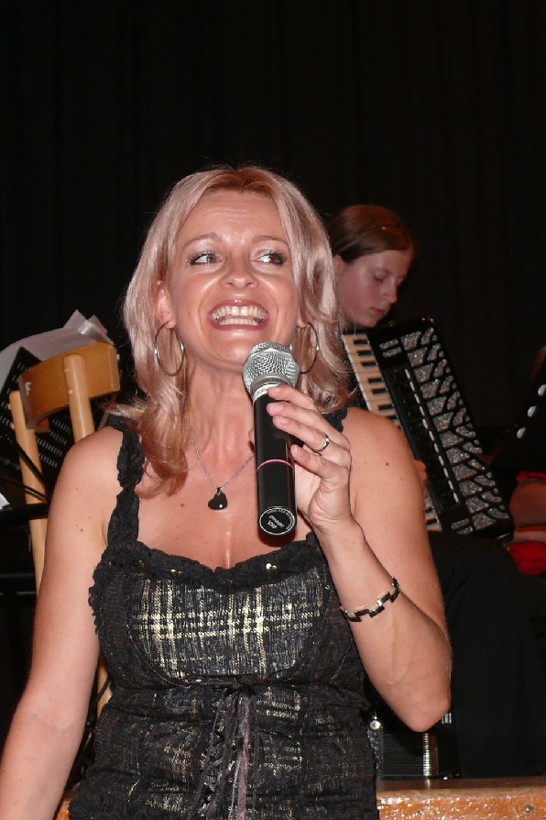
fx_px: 2002
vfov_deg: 23.1
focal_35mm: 88
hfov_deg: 15.5
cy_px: 412
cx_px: 246
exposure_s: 1/30
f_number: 3.2
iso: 100
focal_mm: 10.3
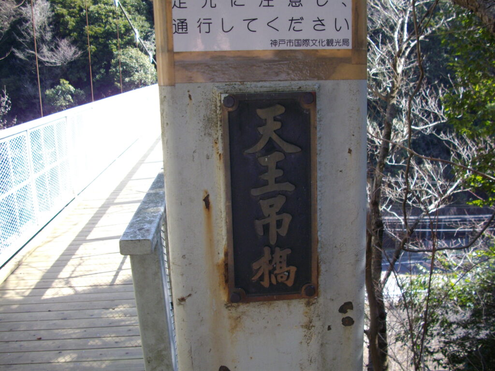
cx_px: 248
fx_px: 529
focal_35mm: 37
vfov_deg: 38.7
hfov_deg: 50.1
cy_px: 186
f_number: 2.8
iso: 100
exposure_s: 1/200
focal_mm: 6.2
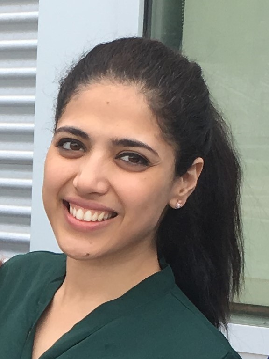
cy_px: 180
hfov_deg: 48.3
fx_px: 300
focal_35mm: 29
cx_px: 134
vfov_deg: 61.6
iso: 25
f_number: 2.2
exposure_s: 1/370
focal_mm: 4.15
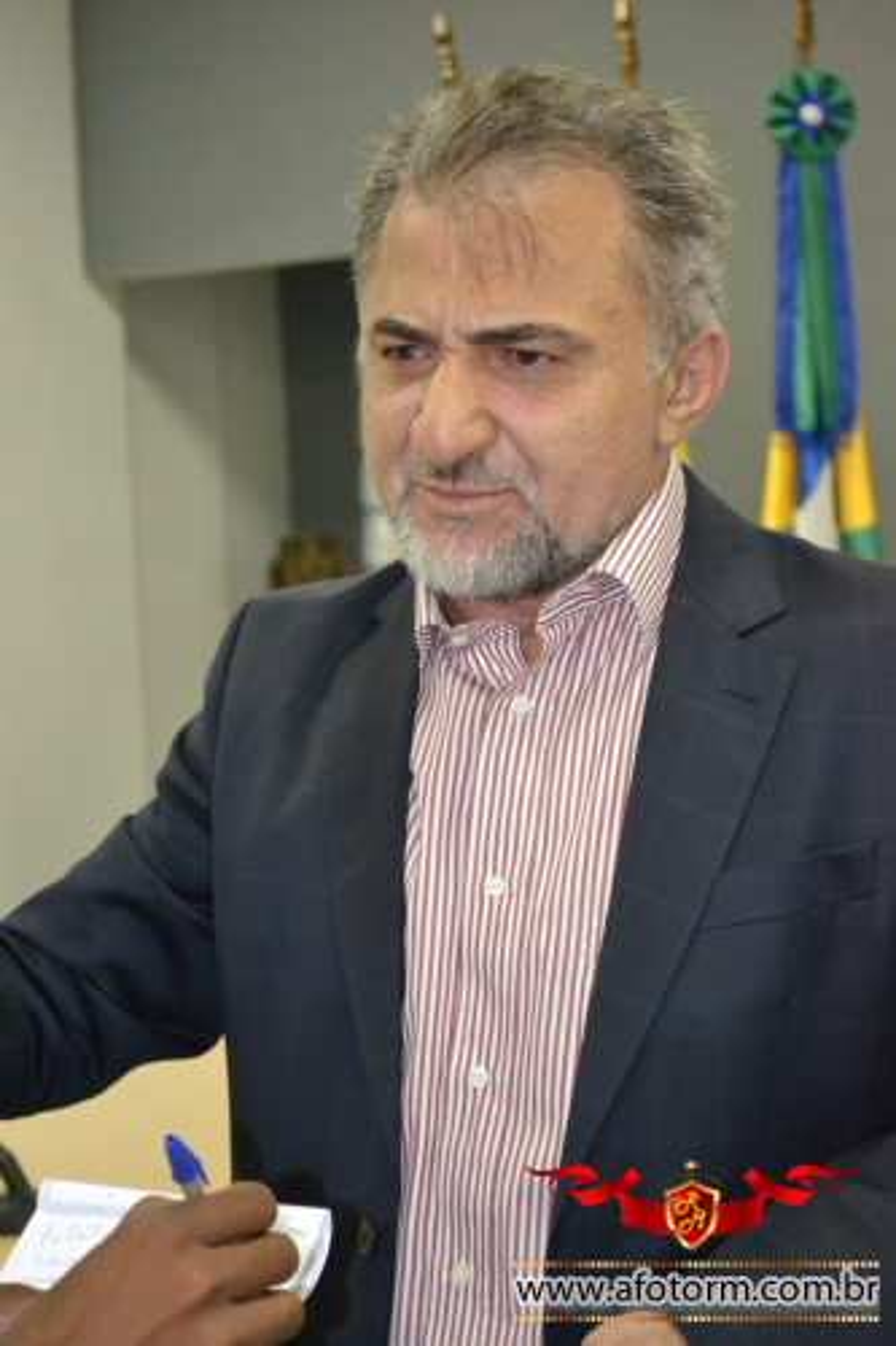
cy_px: 673
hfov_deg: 19.7
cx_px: 448
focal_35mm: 69
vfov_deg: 29.3
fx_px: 2578
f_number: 5.3
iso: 3200
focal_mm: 46
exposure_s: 1/60
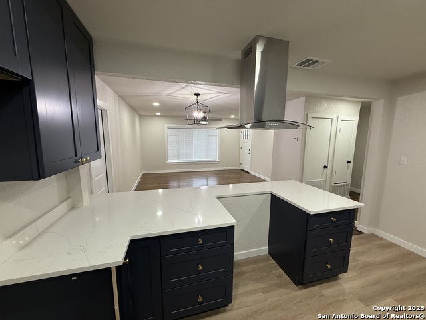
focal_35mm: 14
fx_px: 172
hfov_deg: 102.1
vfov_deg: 85.7
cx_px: 213
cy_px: 160
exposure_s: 1/120
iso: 200
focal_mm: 2.22
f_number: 2.2
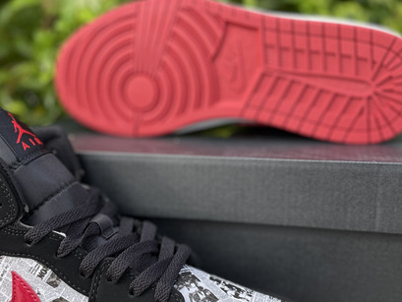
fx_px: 546
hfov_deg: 40.3
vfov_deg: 30.8
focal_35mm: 47
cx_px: 168
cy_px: 187
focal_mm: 4.2
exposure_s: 1/292
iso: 32
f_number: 1.6
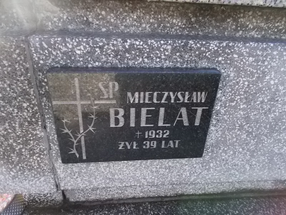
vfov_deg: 53.1
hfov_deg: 67.3
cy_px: 108
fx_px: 215
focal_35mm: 26
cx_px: 143
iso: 400
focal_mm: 4.6
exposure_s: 1/400
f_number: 3.2
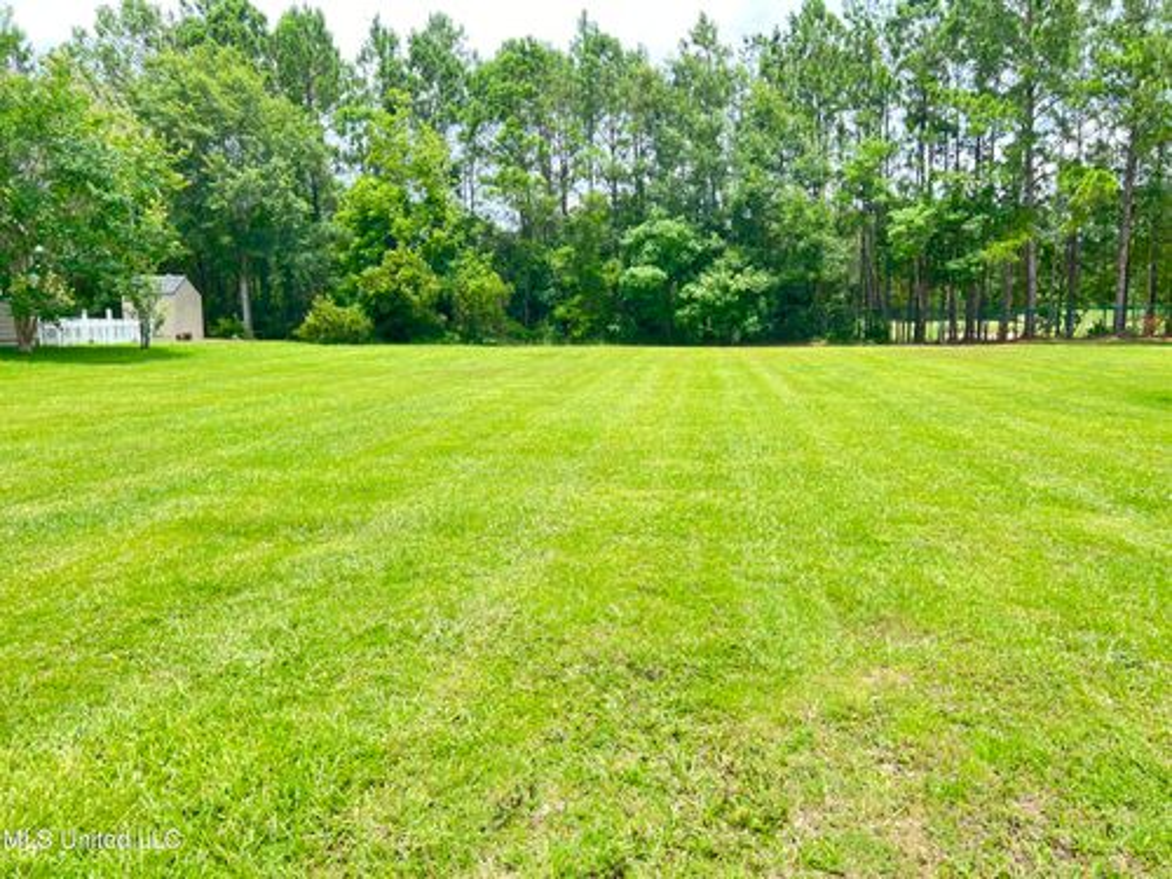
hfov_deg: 67.3
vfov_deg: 53.1
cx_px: 586
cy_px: 440
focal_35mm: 26
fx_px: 880
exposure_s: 1/650
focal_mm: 5.7
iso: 50
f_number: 1.5
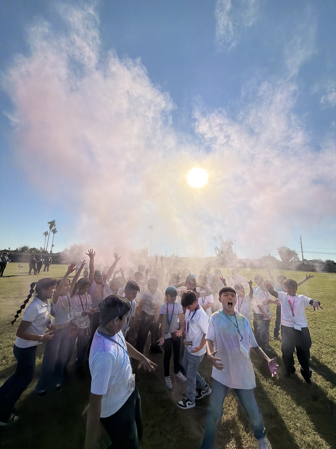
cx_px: 168
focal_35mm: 14
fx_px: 181
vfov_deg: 102.1
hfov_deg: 85.7
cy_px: 224
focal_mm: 2.22
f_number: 2.2
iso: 100
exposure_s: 1/8696
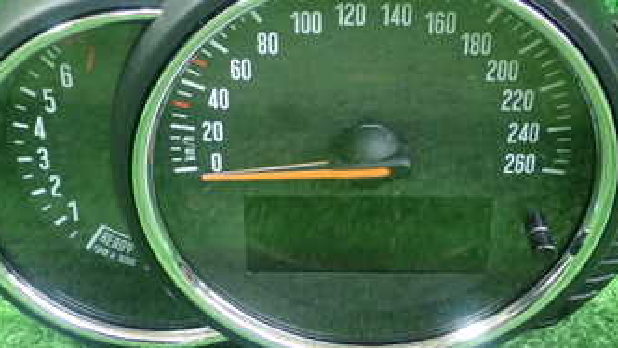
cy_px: 136
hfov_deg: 35.4
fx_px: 967
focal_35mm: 59
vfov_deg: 20.4
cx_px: 281
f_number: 2.3
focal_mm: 5.5
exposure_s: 1/125
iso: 800
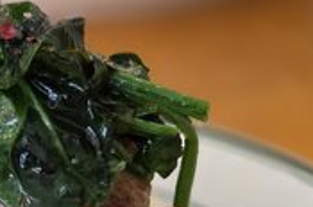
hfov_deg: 8.9
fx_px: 1996
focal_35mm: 230
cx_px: -68
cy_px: 314
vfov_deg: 5.9
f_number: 2.4
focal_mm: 7.9
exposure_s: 1/120
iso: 500
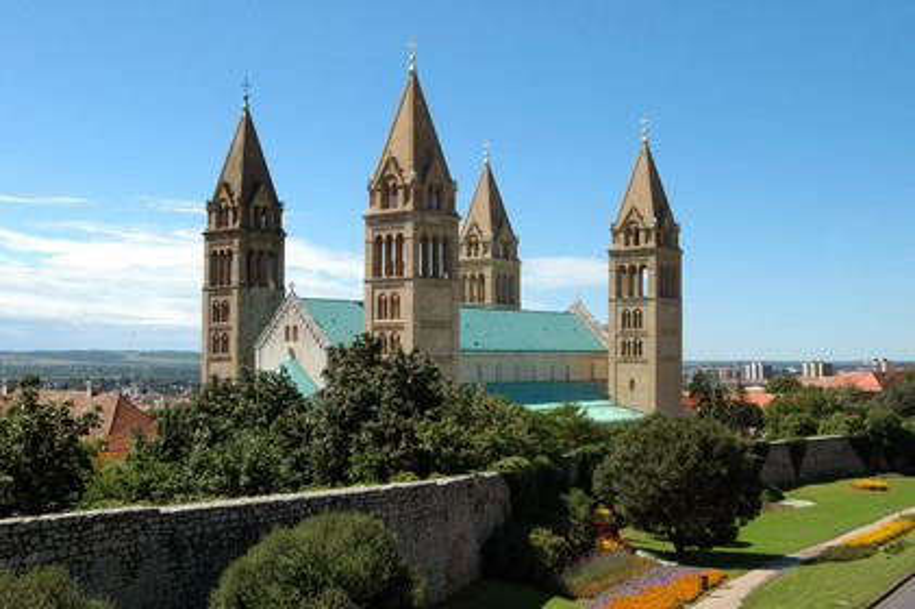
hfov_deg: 46.4
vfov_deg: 31.8
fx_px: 1067
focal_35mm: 42
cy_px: 304
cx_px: 458
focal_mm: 28
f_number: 13
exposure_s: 1/160
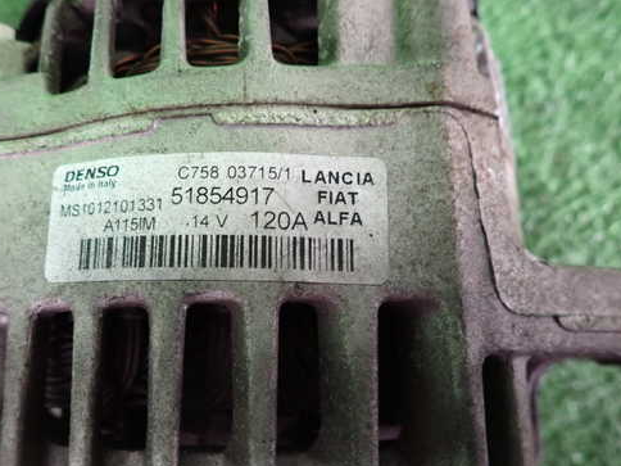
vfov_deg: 45.4
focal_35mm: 31
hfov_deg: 57.8
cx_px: 241
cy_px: 226
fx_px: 556
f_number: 2
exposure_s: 1/30
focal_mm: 4.5
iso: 640
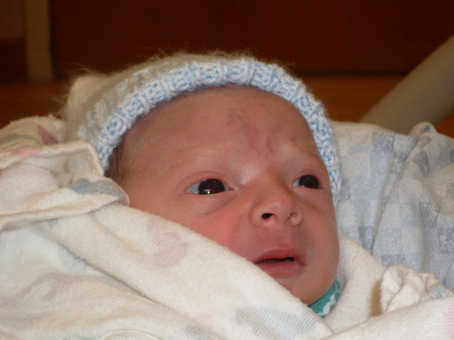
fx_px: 1495
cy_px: 170
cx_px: 227
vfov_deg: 13.0
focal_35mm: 114
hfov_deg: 17.3
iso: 100
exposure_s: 1/60
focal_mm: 18.9
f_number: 5.2
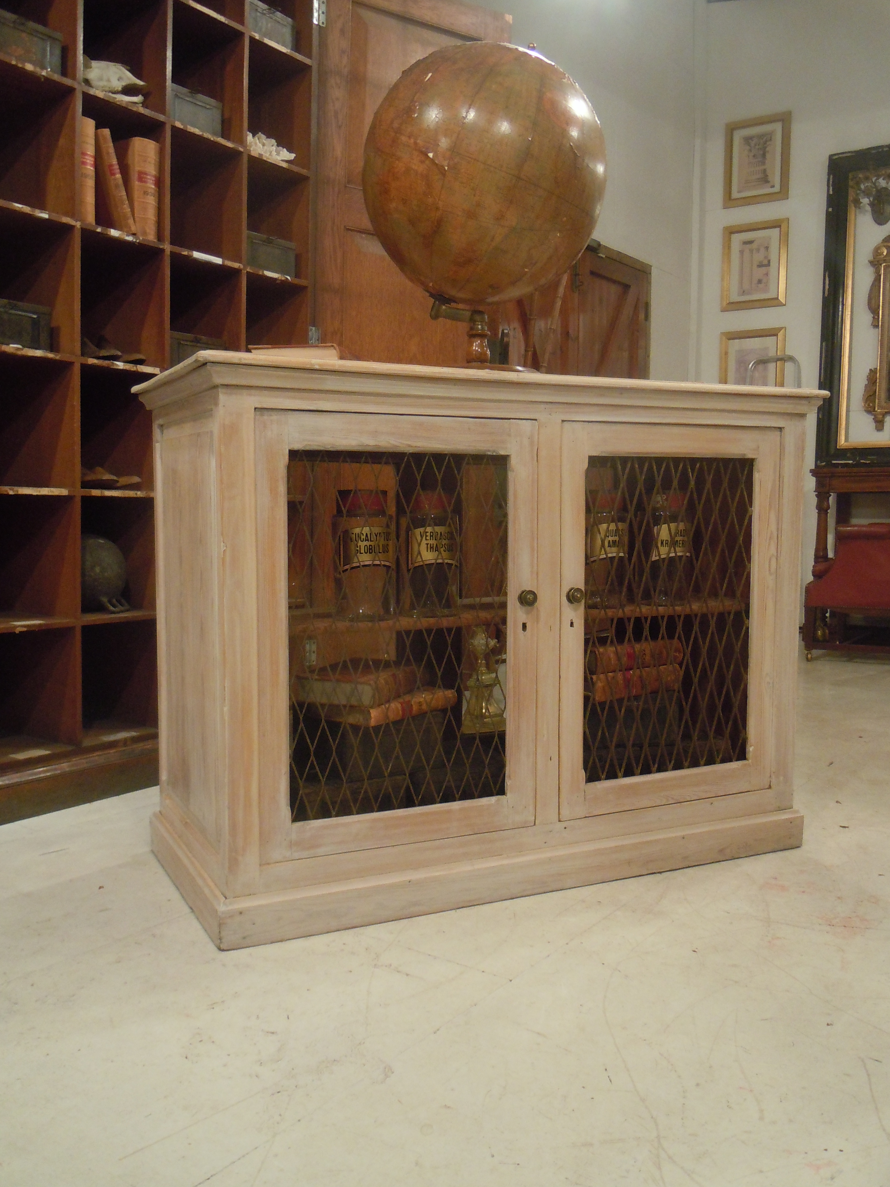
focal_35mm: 30
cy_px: 594
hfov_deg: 46.8
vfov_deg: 60.0
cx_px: 445
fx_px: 1028
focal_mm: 5.4
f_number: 3.5
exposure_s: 1/13
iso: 400
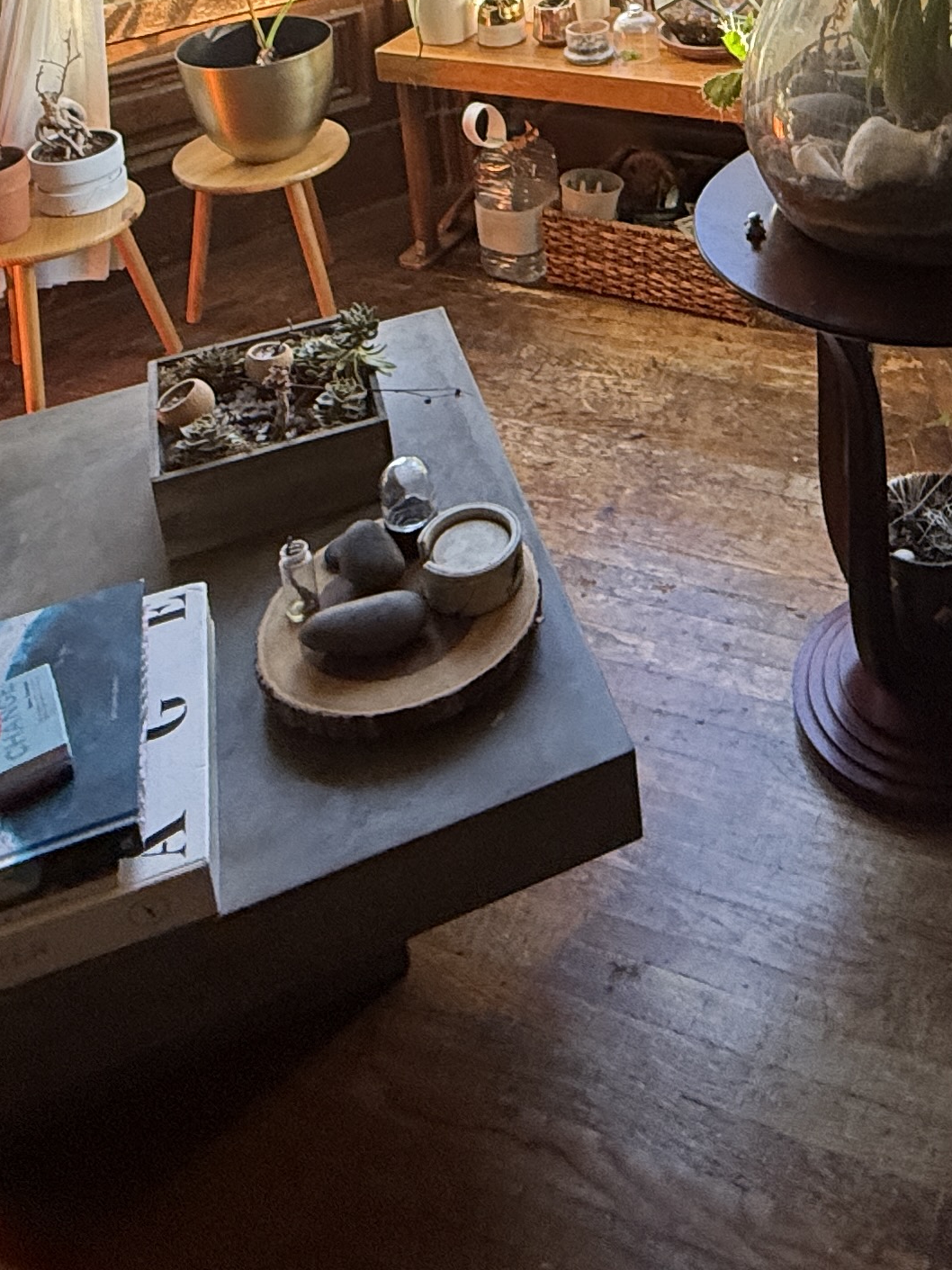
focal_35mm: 40
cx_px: 819
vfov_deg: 39.8
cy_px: -62
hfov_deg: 34.4
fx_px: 1467
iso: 200
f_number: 2.2
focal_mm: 2.22
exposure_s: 1/99
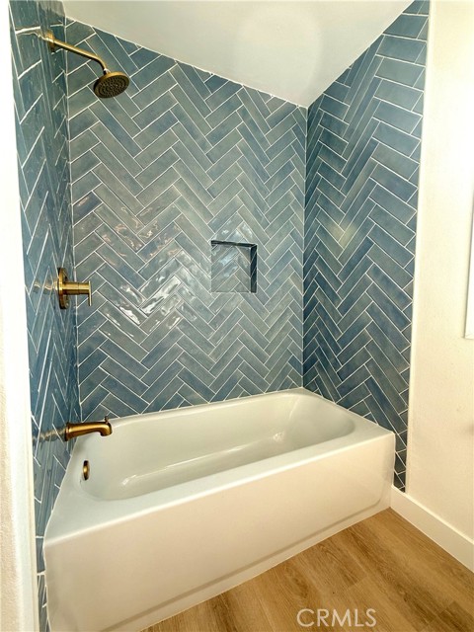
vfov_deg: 102.1
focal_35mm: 14
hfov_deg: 85.7
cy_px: 316
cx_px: 237
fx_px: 256
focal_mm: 2.22
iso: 50
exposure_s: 1/149
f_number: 2.2
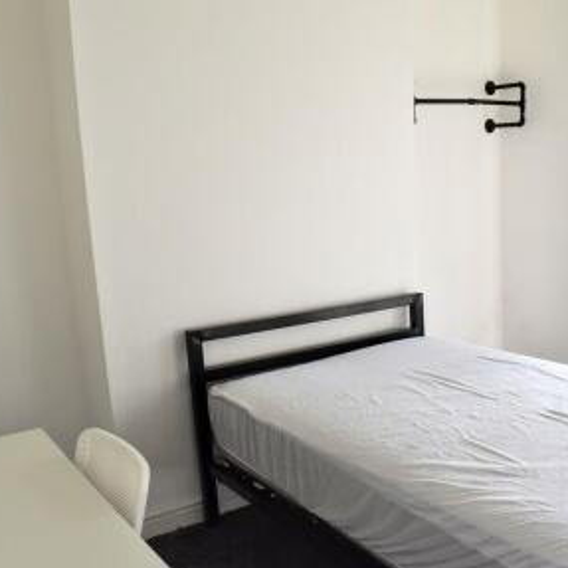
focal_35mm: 38
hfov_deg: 43.6
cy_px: 312
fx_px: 705
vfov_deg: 43.8
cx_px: 346
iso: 220
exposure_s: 1/250
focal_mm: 18
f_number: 8
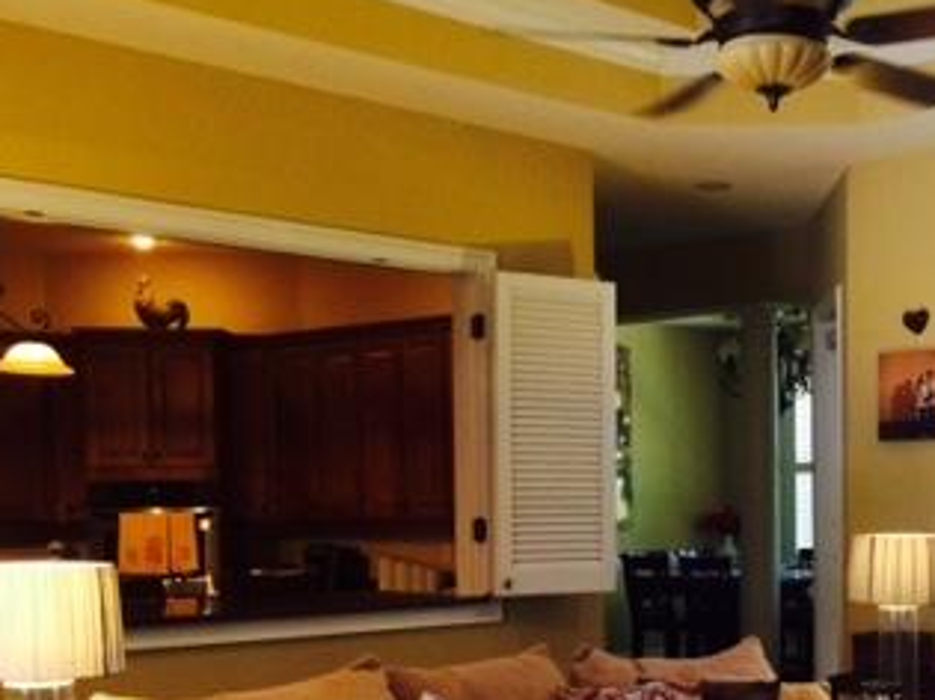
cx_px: 736
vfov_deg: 24.3
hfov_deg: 31.9
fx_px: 1593
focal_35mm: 59
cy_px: 587
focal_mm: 4.15
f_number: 2.2
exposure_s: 1/30
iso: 200
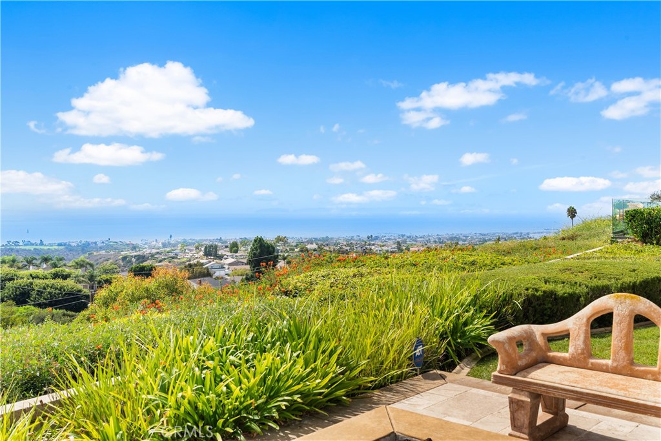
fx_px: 643
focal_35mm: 35
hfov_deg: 54.4
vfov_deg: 37.9
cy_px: 220
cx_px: 330
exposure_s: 1/125
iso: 100
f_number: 8
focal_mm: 35
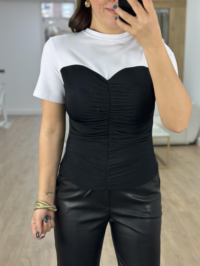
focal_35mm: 48
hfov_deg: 30.3
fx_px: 370
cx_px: 100
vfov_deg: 39.7
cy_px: 133
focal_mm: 6.86
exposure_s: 1/167
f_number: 1.78
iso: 64
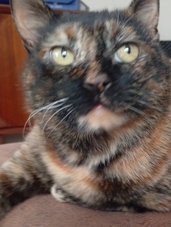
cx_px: 145
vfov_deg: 33.9
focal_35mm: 56
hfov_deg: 25.5
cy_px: 159
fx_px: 369
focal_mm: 3.98
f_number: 1.8
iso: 1565
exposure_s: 1/20
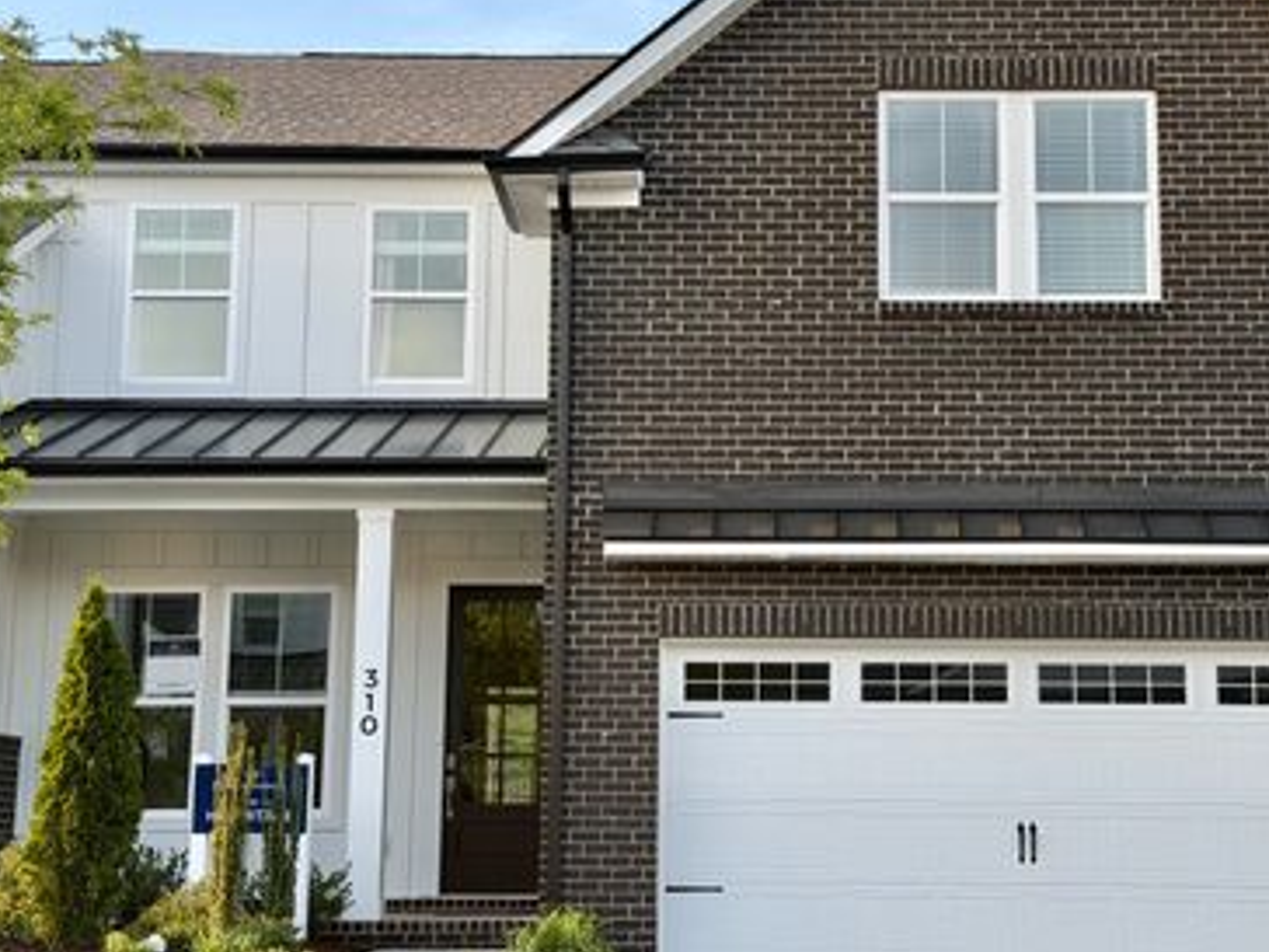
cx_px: 777
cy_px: 382
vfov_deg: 22.2
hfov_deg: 29.3
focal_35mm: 66
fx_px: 2420
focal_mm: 6.76
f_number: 1.78
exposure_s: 1/646
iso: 64
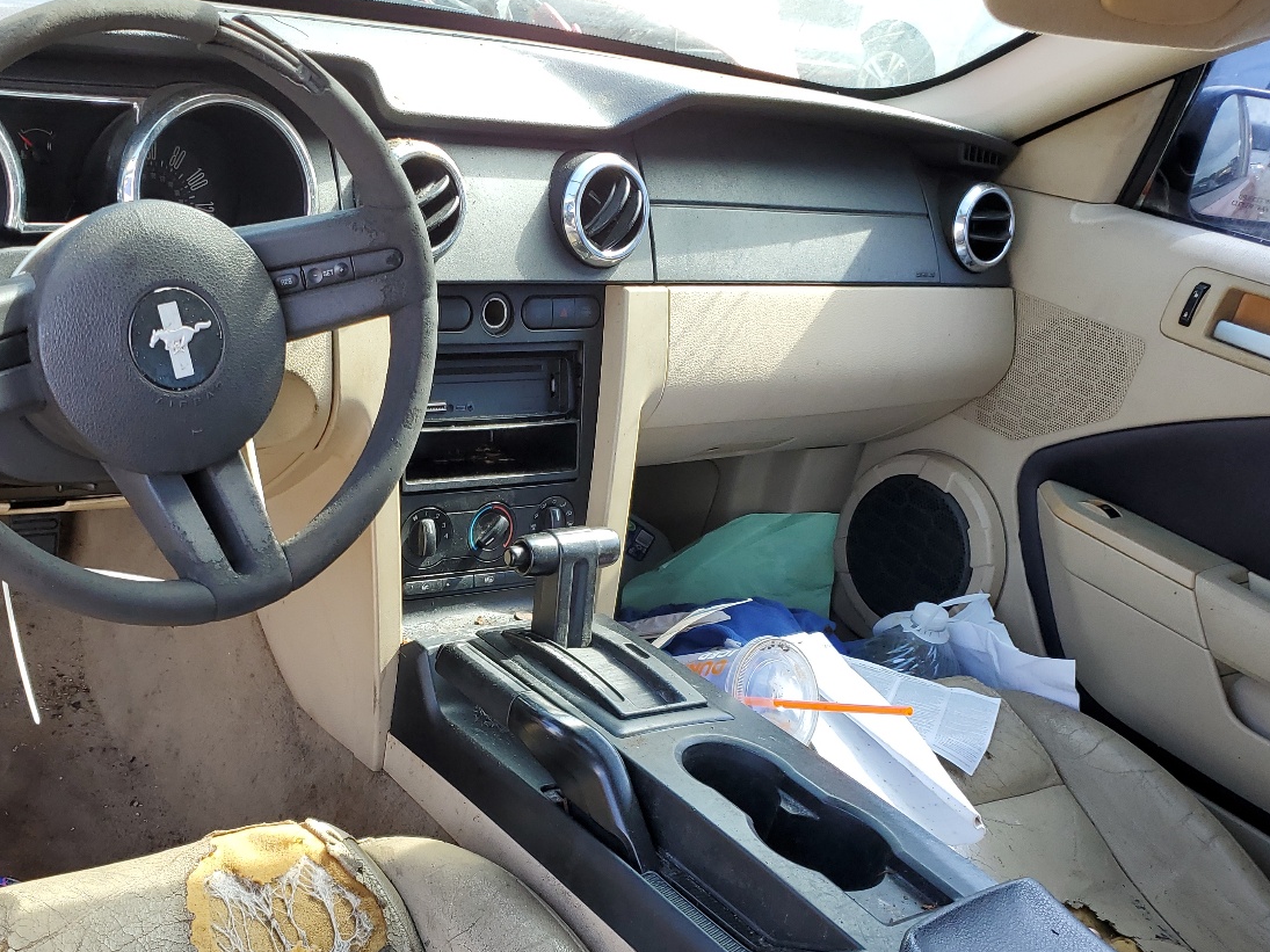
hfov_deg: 48.0
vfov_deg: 37.2
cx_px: 408
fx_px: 1394
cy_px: 648
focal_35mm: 38
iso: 50
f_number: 1.5
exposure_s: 1/208
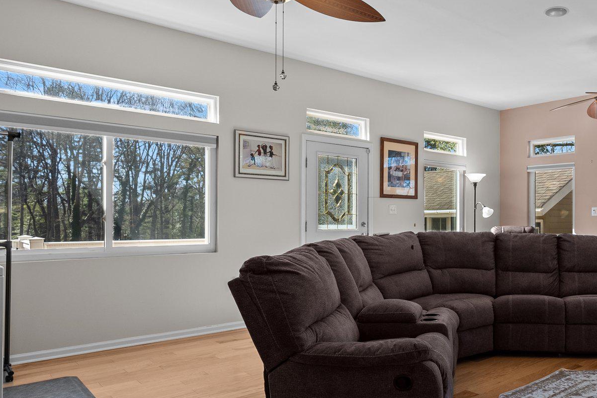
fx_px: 481
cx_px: 473
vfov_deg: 44.7
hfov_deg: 59.0
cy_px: 243
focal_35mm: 29
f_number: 8
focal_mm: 17
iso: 500
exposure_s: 1/40
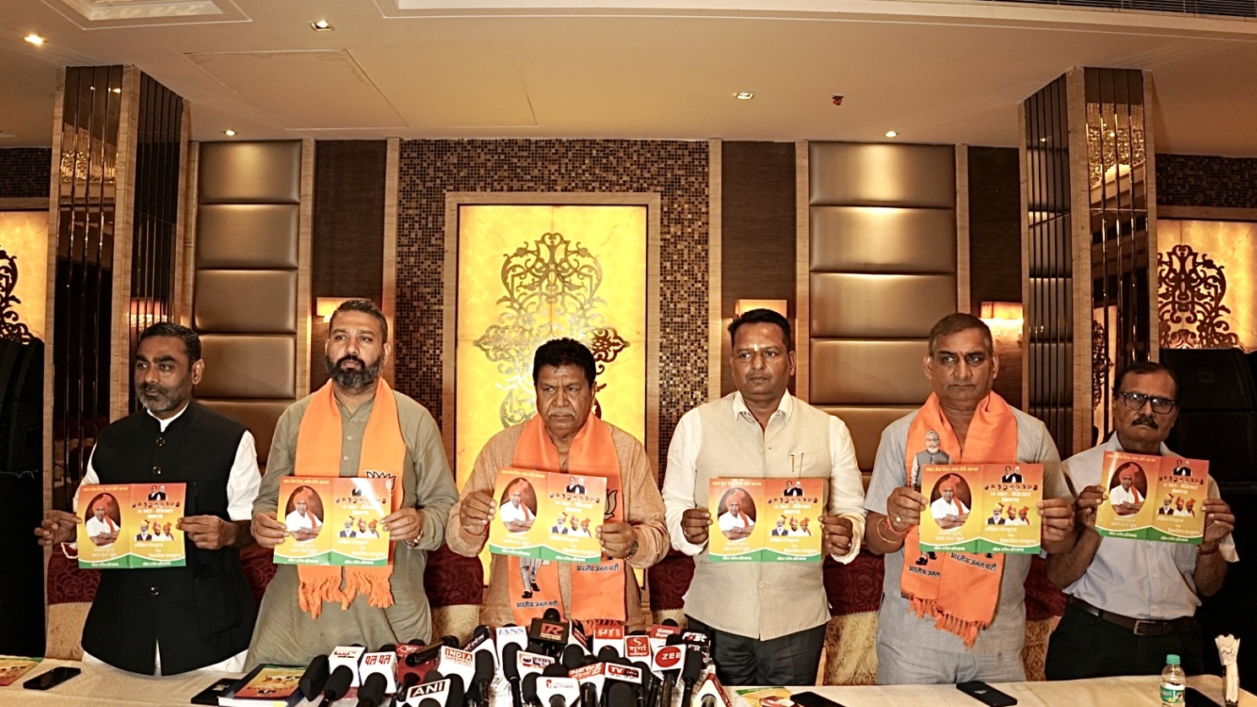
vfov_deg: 44.4
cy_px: 353
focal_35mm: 26
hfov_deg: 71.9
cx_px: 615
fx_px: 866
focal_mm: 24
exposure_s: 1/100
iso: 1000
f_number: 2.8
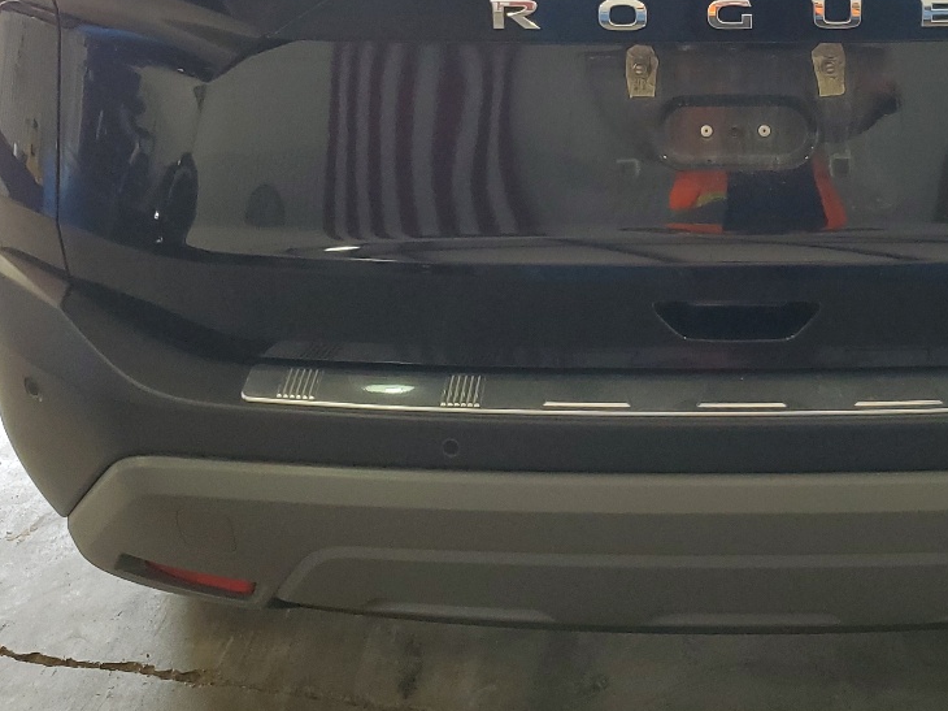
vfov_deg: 24.6
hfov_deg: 33.0
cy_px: 19
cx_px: 738
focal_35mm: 57
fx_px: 1560
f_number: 1.5
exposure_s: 1/60.2
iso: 84
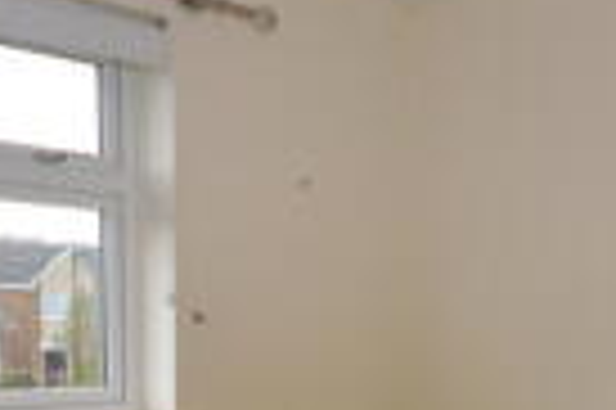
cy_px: 574
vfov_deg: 22.4
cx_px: 310
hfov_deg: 38.2
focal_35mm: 52
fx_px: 889
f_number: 5.6
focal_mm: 10
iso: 400
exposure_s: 1/125
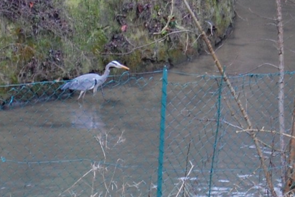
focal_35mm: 104
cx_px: 144
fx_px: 849
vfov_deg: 13.2
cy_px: 115
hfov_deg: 19.7
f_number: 5.6
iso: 800
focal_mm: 55
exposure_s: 1/20
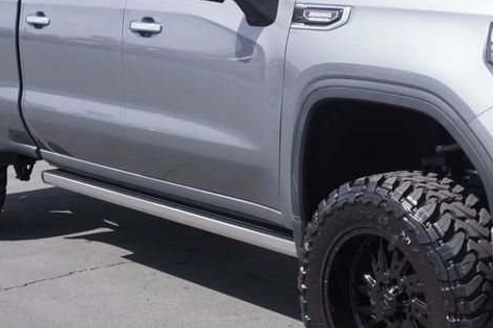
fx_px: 1068
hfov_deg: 25.7
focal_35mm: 78
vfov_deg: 17.5
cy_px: 152
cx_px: 361
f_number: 8
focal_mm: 24
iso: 100
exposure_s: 1/200
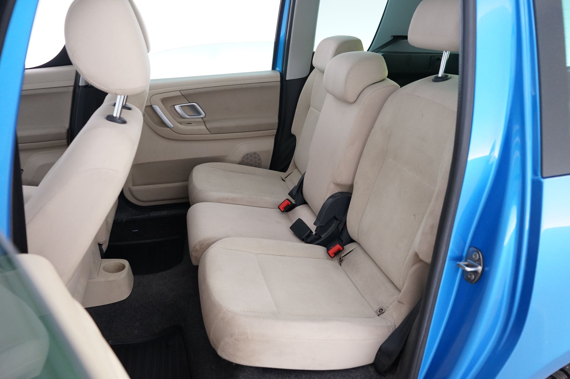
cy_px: 190
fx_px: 443
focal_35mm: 28
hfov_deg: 65.5
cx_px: 285
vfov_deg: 46.3
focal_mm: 28
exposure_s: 1/10
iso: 2000
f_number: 6.3
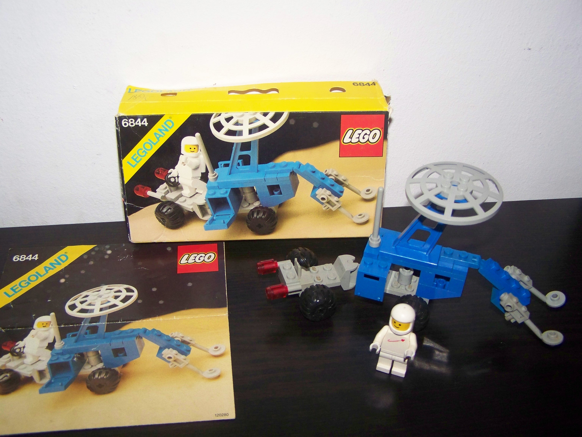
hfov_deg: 49.0
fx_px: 639
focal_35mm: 38
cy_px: 218
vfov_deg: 37.7
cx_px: 291
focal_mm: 6.3
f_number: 2.8
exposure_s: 1/30
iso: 200
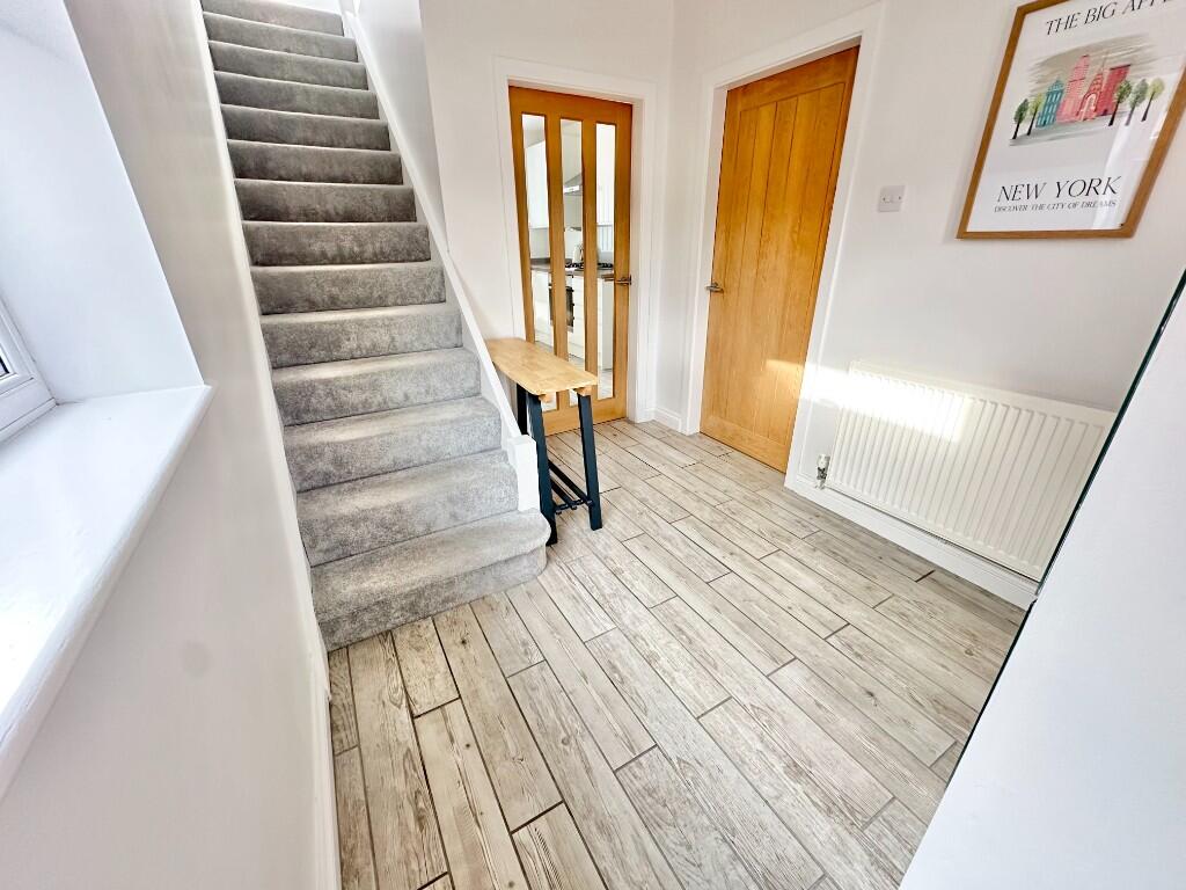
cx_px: 593
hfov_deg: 102.1
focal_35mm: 14
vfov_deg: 85.7
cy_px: 445
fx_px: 480
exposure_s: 1/99
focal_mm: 2.22
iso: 250
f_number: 2.2
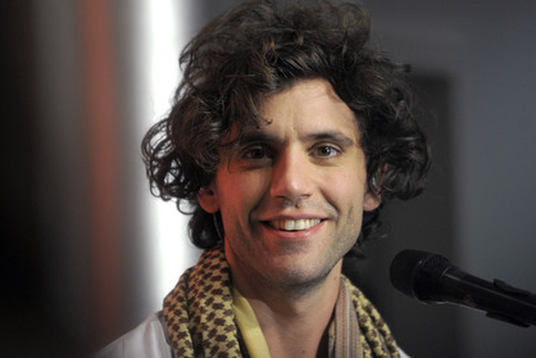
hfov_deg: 6.9
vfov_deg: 4.6
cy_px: 182
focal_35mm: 299
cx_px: 283
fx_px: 4446
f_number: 2.8
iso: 800
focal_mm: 185
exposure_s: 1/160
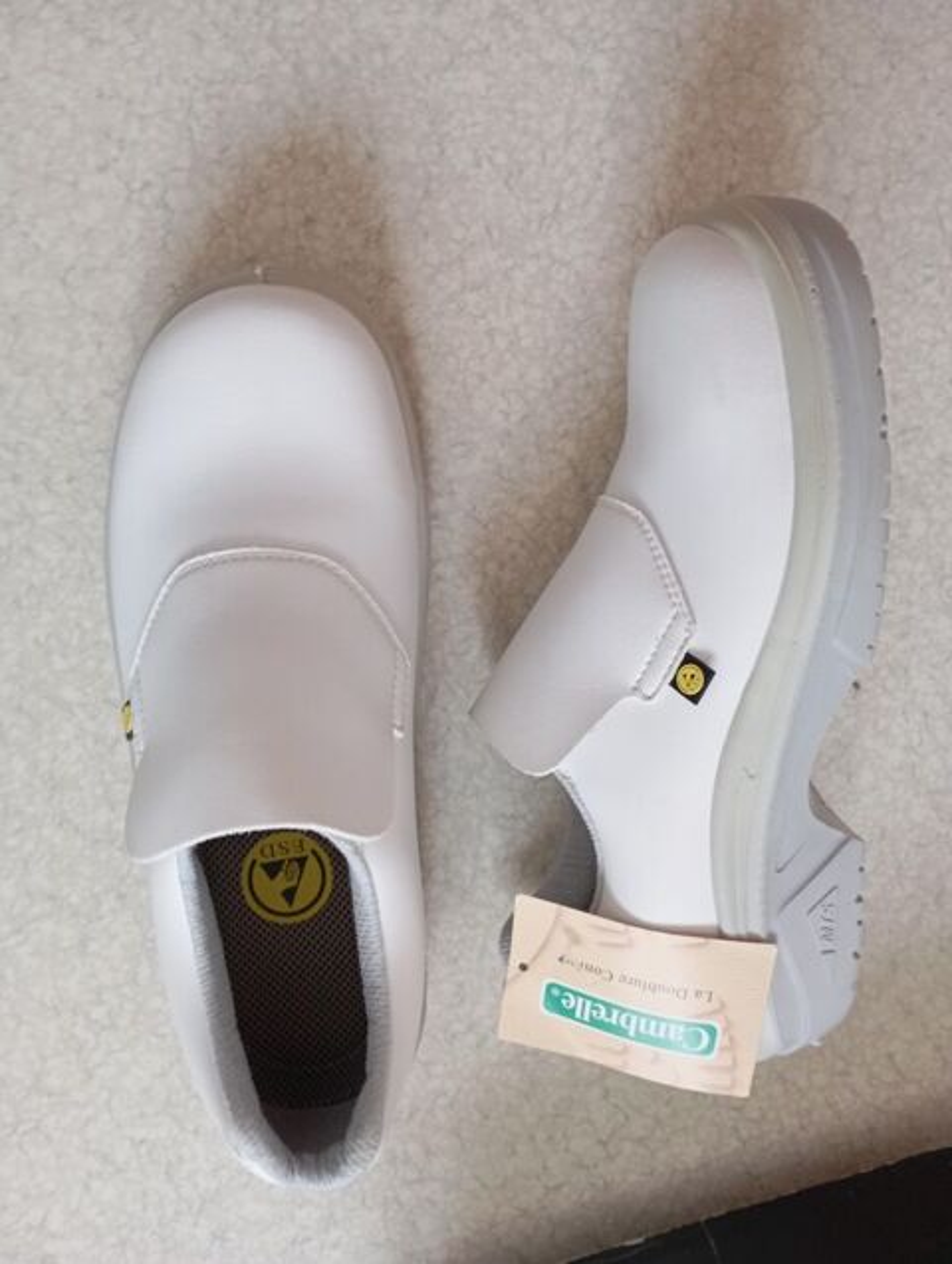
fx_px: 1024
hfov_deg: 49.9
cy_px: 632
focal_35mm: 28
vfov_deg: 63.4
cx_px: 476
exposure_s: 1/50
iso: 478
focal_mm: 4.27
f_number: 1.8
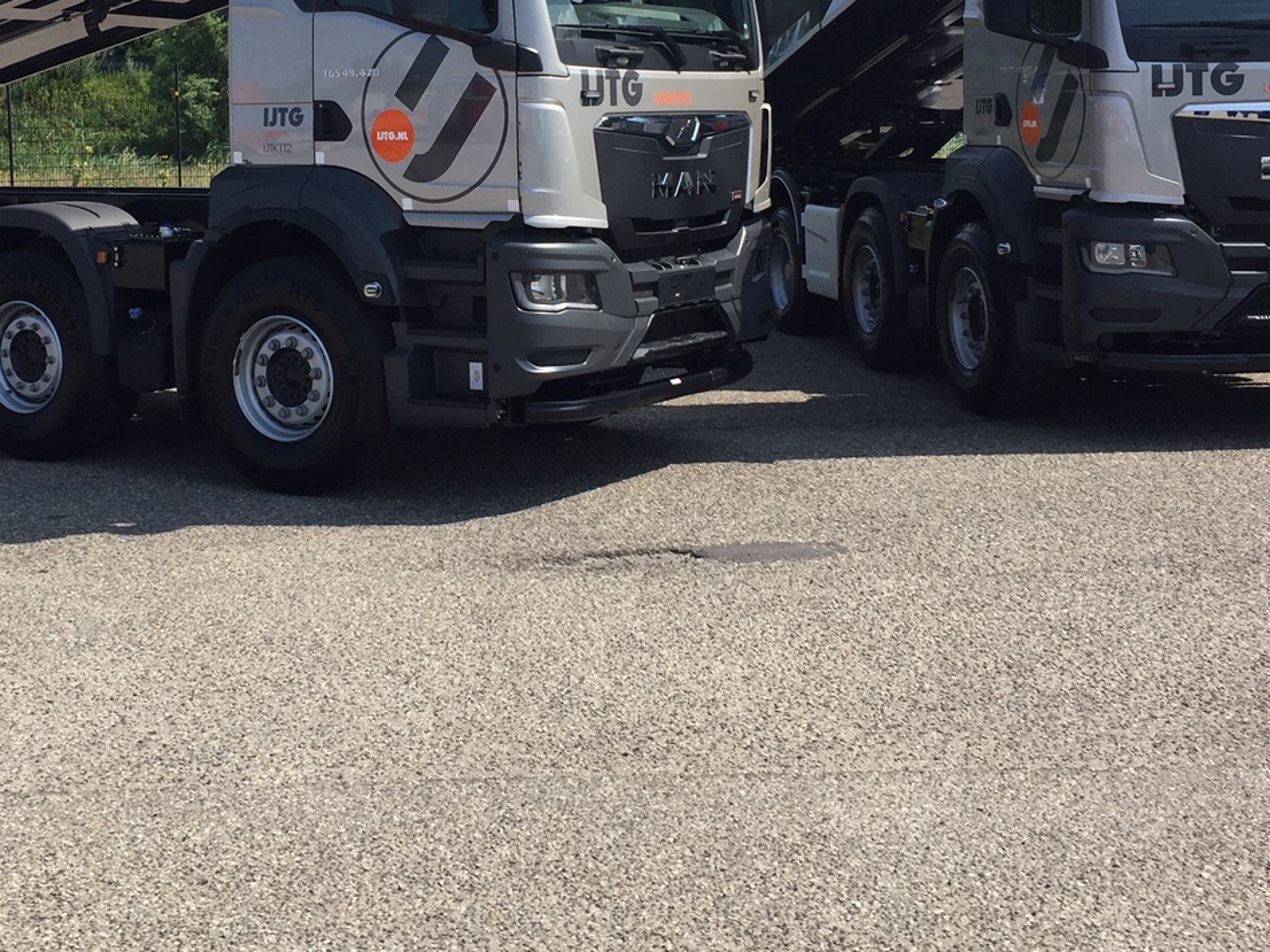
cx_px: 451
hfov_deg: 37.9
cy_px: 219
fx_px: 1834
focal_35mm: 50
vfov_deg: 28.6
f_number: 2.2
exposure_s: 1/1647
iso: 32
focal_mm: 4.15
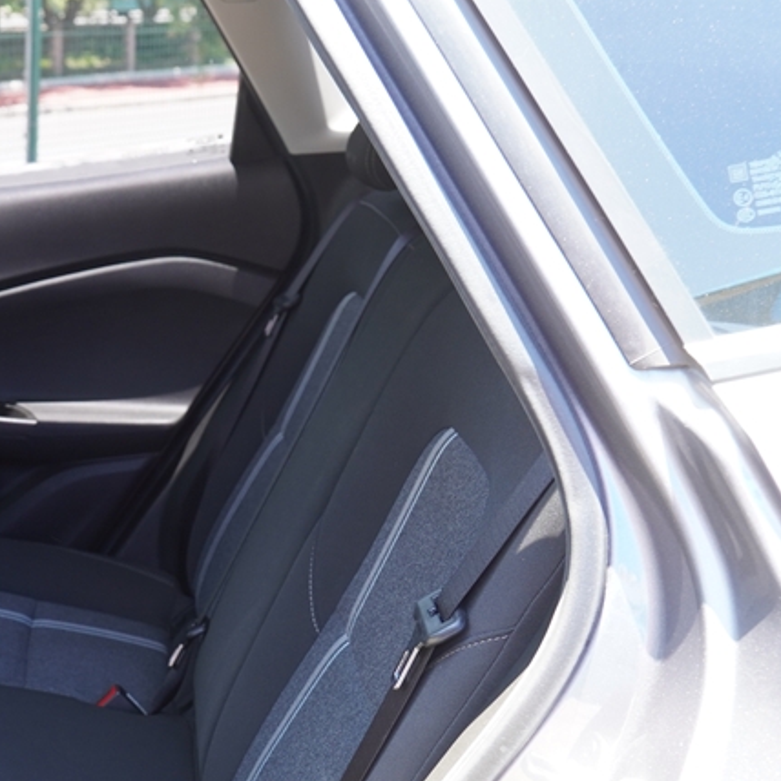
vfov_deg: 27.9
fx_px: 1557
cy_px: 559
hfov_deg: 25.8
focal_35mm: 61
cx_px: -104
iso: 250
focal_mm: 20
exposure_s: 1/60
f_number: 4
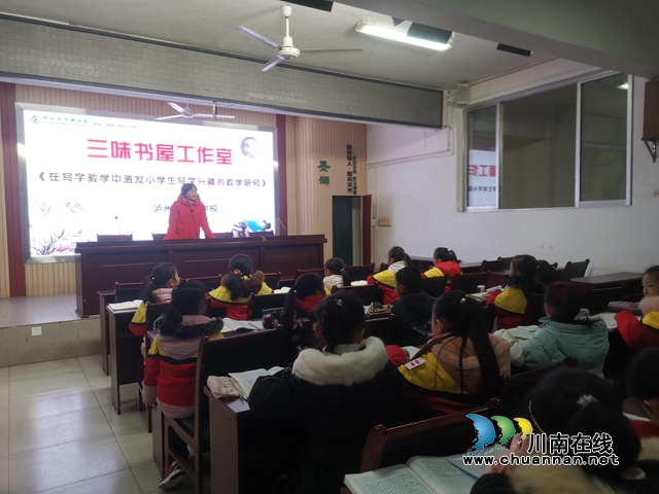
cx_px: 330
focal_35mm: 27
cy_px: 247
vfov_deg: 51.4
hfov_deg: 65.3
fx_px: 514
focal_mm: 5.58
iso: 125
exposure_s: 1/100
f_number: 1.8
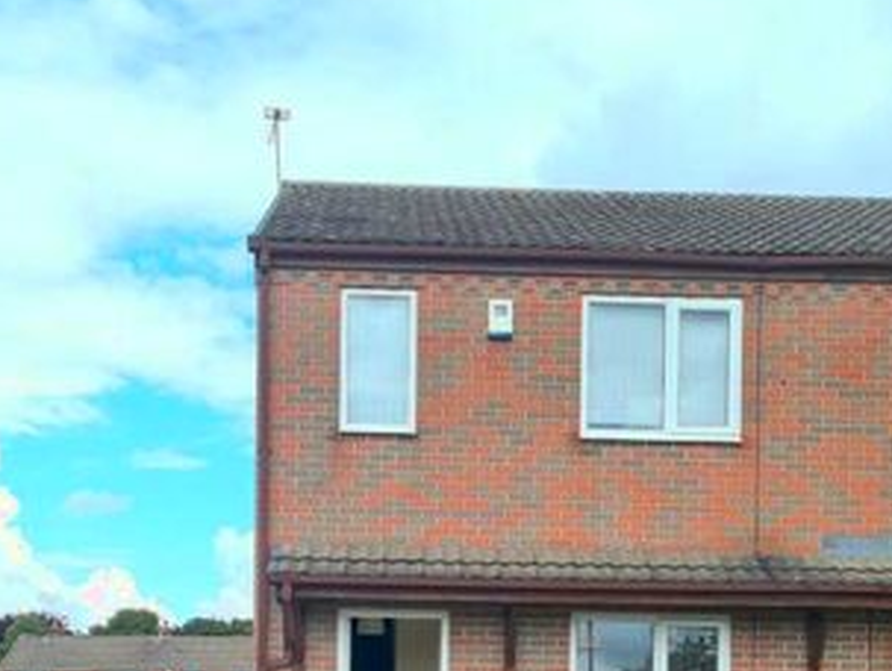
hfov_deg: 32.1
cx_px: 436
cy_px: 678
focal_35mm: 60
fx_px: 1548
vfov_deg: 23.4
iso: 50
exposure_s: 1/1816
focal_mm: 5.4
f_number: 1.8
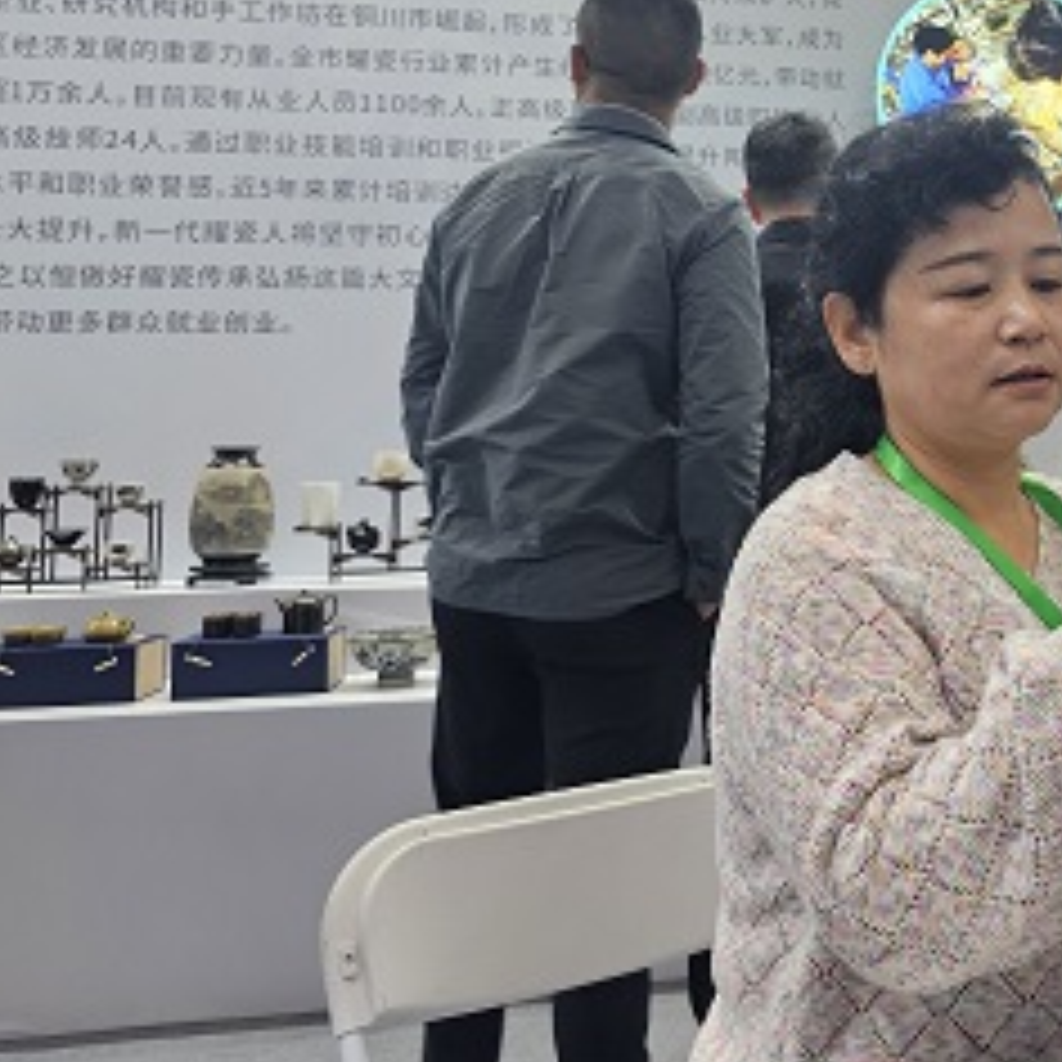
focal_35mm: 43
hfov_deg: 36.5
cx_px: 976
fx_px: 1493
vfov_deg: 38.4
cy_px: 299
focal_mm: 6.3
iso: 160
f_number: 1.7
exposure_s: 1/100
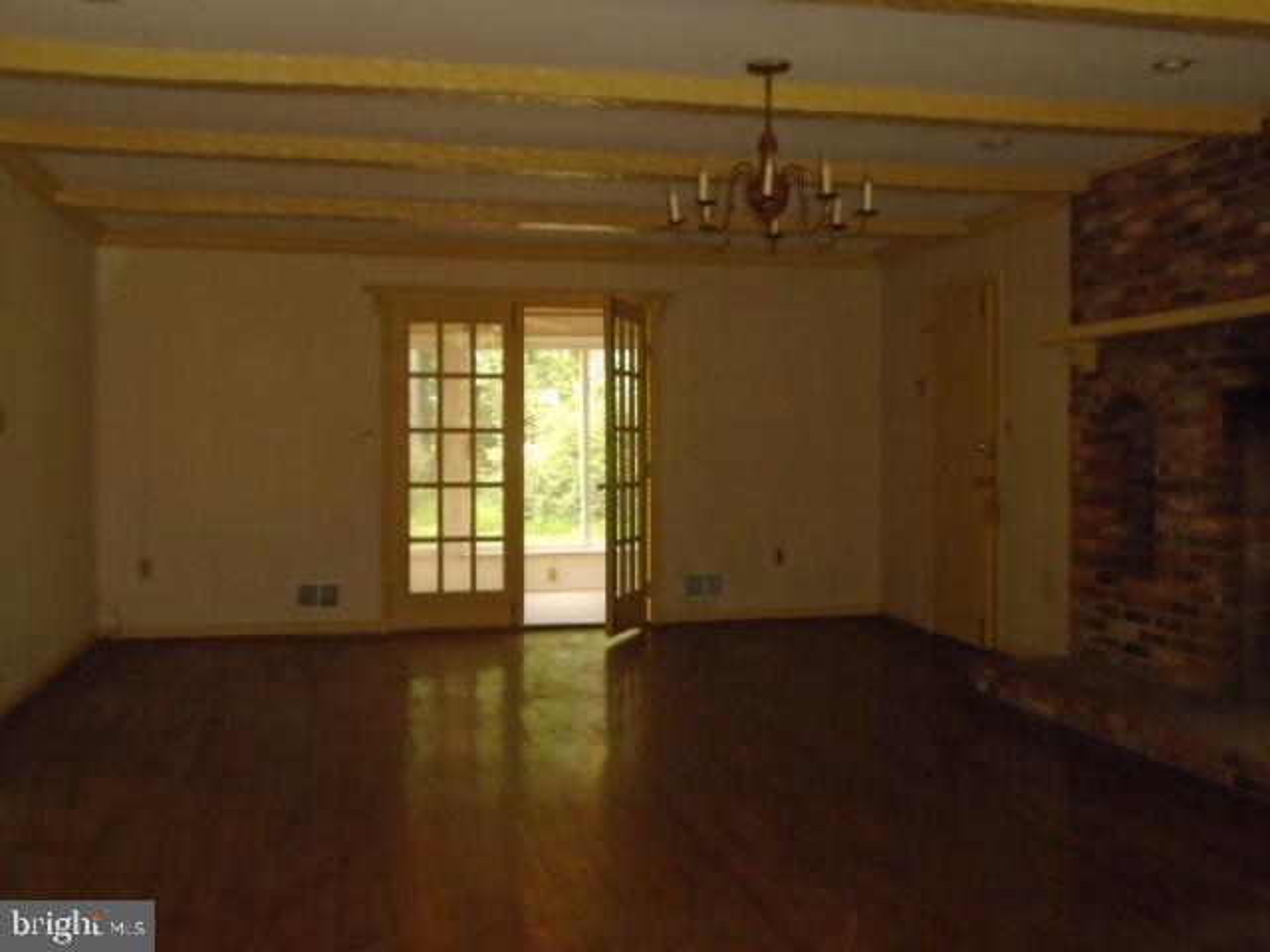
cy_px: 476
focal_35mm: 36
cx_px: 635
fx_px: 1321
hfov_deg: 51.4
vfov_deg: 39.7
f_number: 3.8
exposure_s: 1/40
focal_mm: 6.4
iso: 400
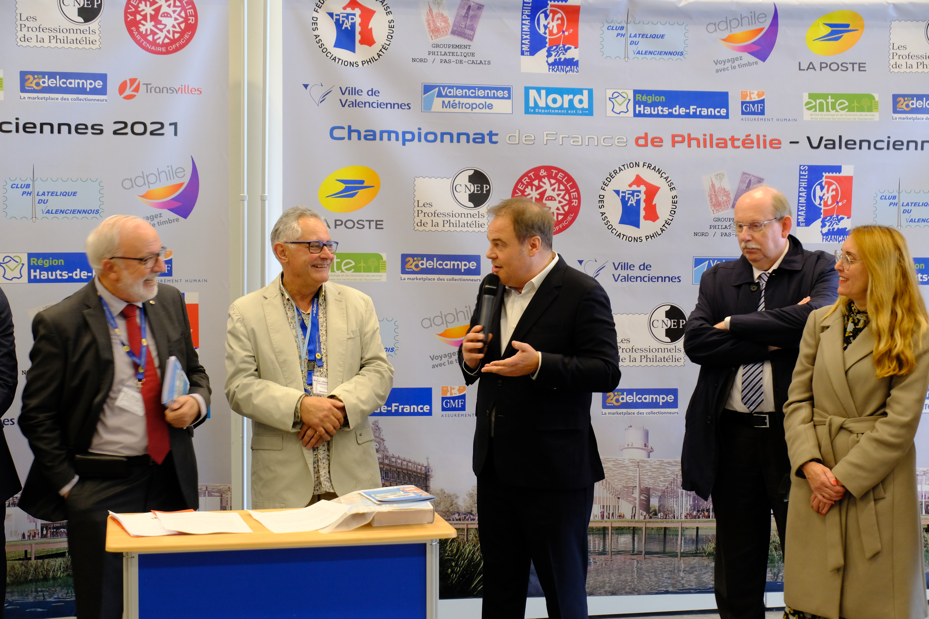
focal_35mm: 58
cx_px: 464
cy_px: 310
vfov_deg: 23.4
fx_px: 1497
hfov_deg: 34.5
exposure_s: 1/17
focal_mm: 38.9
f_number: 6.4
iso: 1250
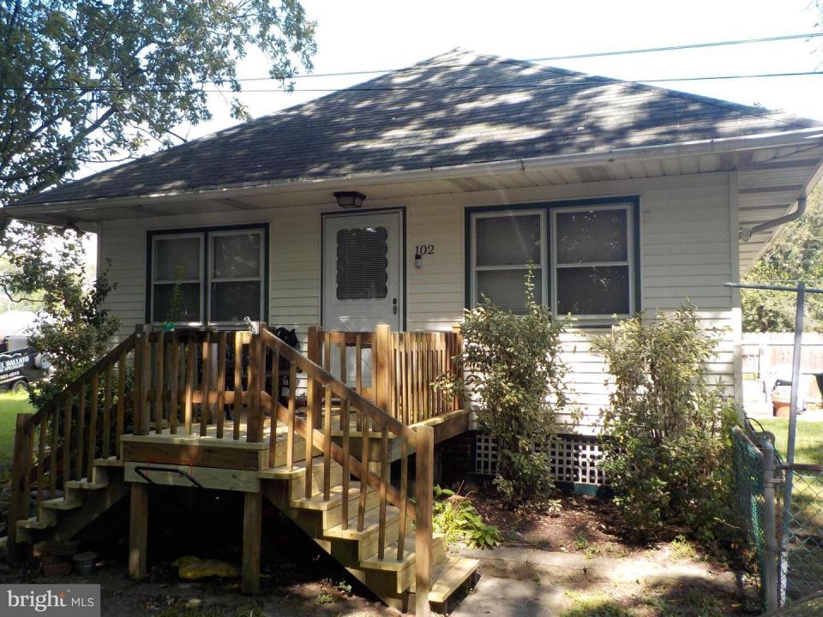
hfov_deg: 60.0
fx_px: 713
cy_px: 308
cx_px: 412
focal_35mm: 30
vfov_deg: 46.8
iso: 125
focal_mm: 4.1
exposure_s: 1/200
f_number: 3.3
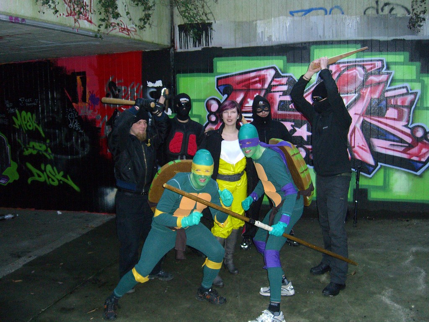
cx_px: 214
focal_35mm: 38
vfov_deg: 37.7
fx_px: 471
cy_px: 161
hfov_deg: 49.0
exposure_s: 1/60
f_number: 2.8
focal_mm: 7.9
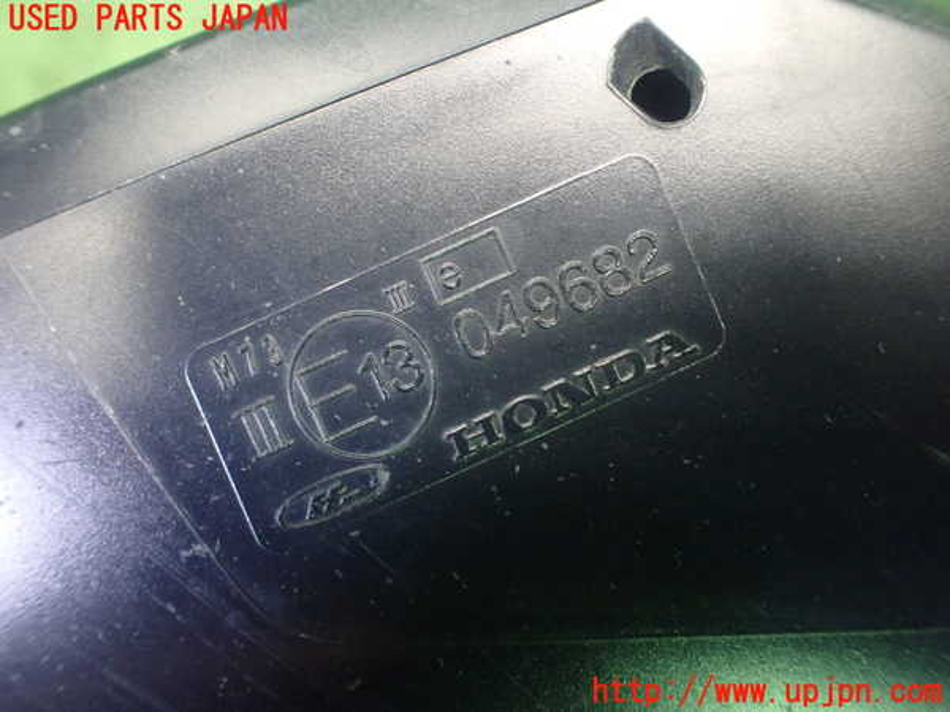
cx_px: 475
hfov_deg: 60.0
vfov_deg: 46.8
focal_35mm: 30
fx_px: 823
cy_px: 356
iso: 800
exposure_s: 1/40
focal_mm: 5.4
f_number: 2.3
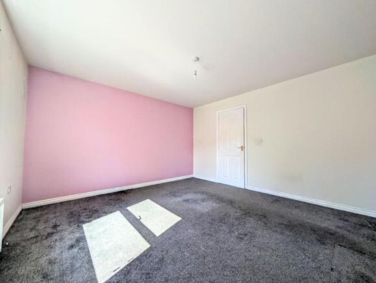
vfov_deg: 94.7
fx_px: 131
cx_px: 188
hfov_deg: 110.4
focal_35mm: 12
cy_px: 142
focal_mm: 2.02
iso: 52
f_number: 1.7
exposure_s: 1/498
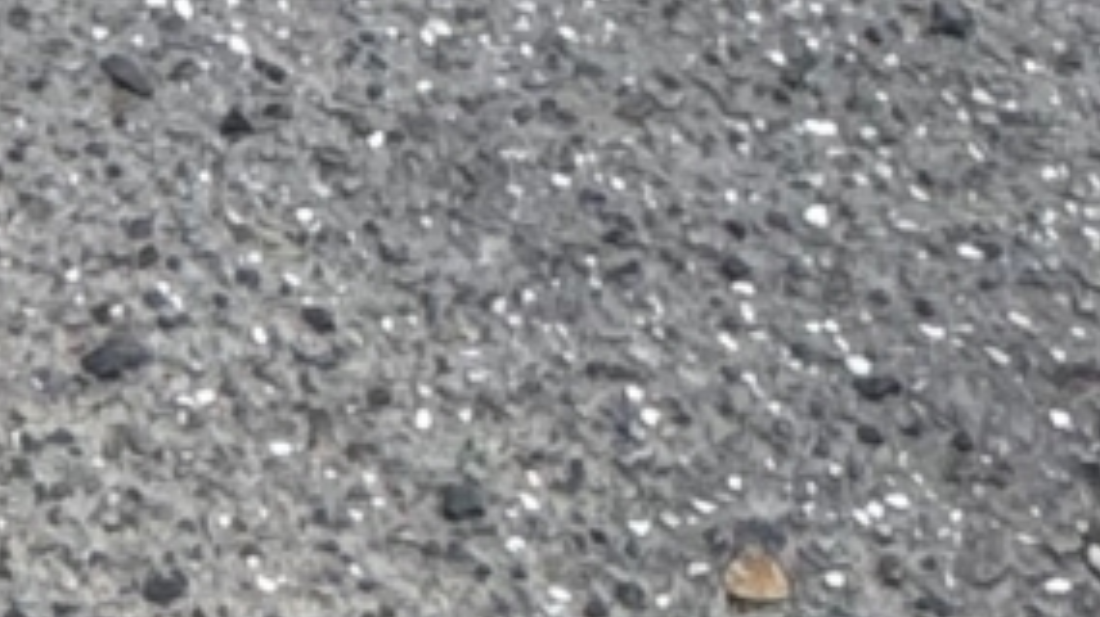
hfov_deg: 15.1
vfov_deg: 5.3
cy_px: -2927
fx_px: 3994
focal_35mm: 137
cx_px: -239
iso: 40
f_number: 2.2
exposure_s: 1/364
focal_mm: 2.22
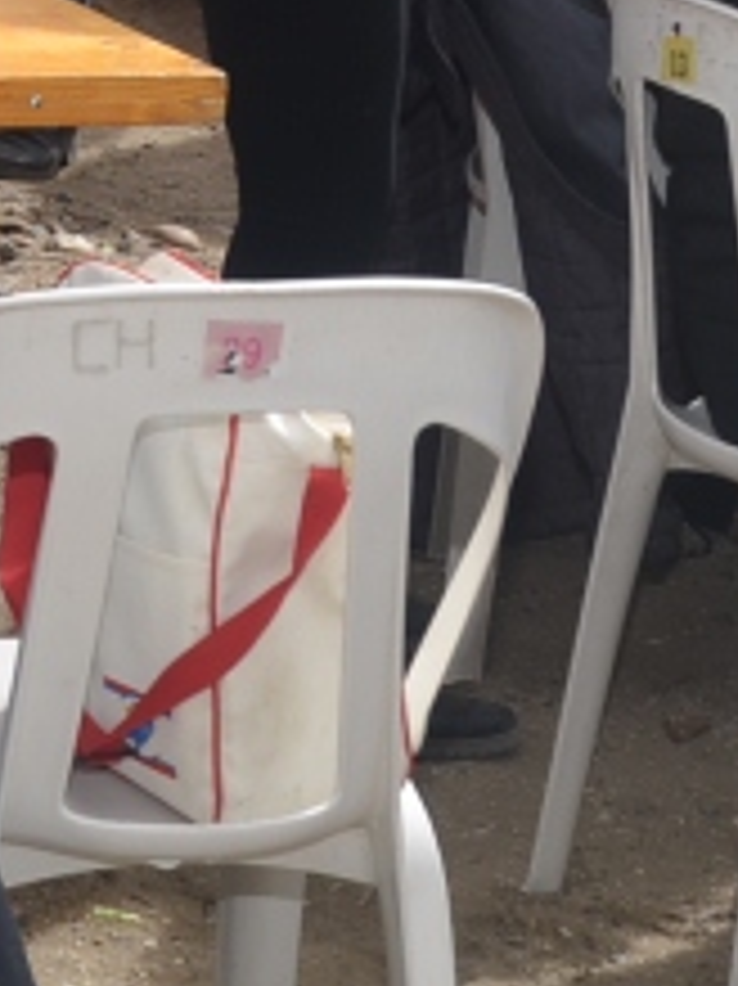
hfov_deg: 8.3
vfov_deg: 11.5
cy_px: -248
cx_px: -806
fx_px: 4787
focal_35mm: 168
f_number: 6.3
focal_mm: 25
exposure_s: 1/160
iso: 100
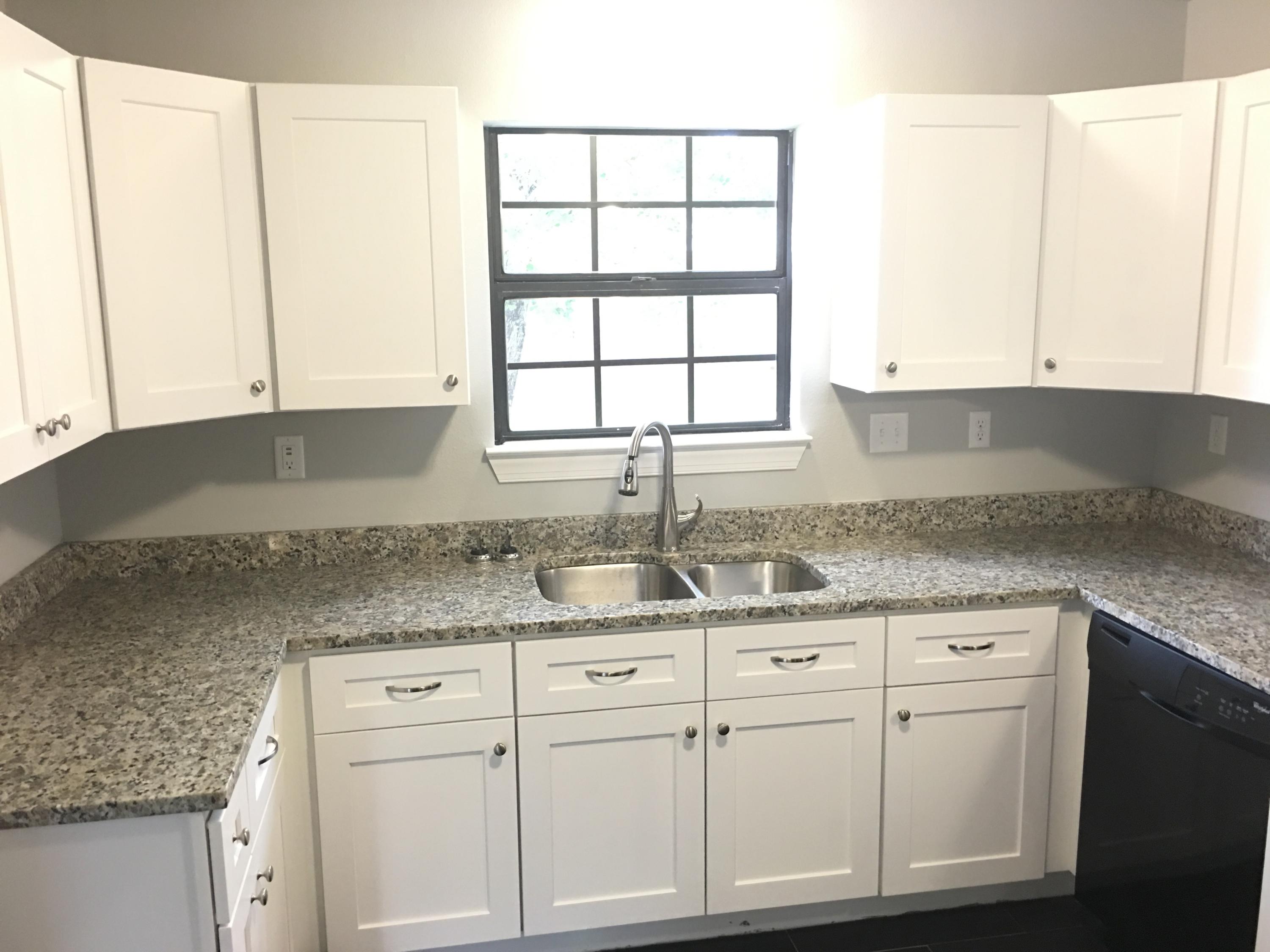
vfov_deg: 48.2
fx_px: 1064
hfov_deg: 61.7
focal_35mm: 29
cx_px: 635
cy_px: 476
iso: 100
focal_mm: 4.15
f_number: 2.2
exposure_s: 1/10
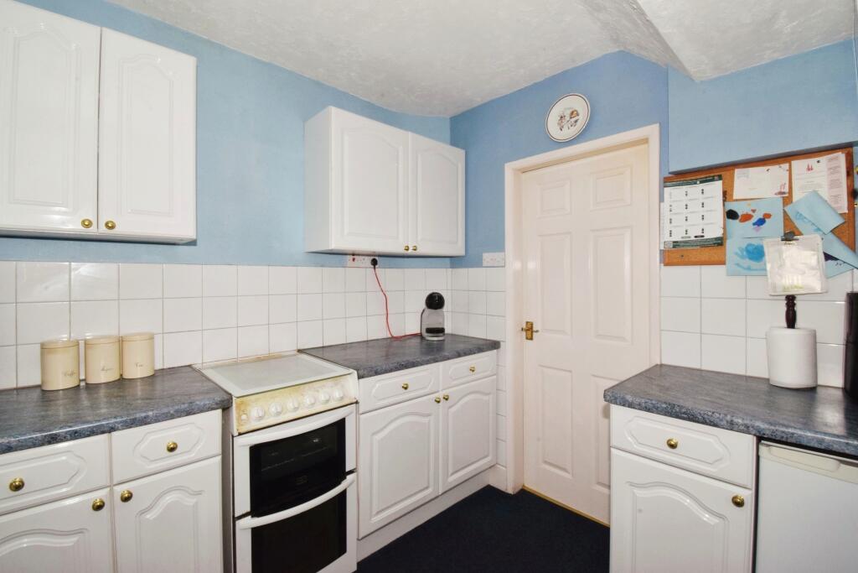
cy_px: 286
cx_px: 429
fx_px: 358
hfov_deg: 100.4
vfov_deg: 77.3
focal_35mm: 15
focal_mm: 10
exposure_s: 1/60
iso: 1000
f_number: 22
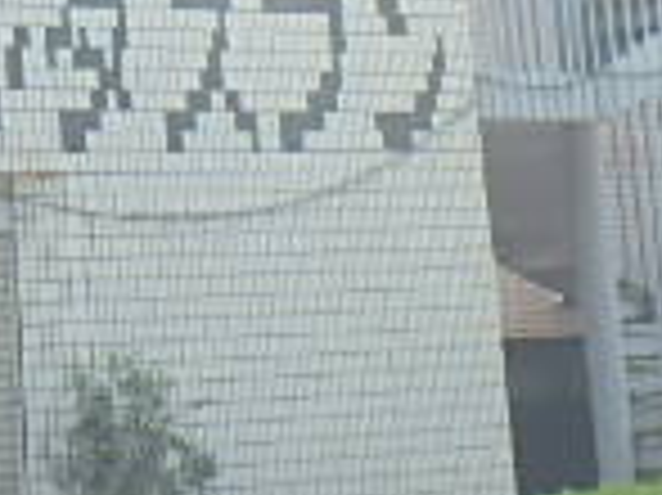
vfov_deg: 9.0
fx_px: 3000
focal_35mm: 157
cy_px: -405
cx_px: -122
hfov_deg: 12.3
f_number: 5
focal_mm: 6.4
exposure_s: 1/160
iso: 125
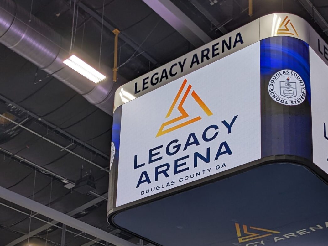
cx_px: 216
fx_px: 625
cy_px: 283
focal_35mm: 66
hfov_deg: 29.2
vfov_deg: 21.0
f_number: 1.73
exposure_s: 1/360
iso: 48
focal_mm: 4.38
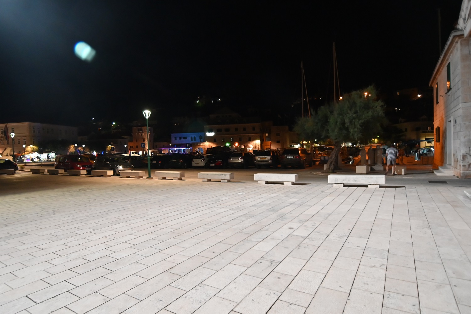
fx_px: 249
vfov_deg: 64.6
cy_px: 157
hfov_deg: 86.9
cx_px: 236
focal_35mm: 19
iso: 1400
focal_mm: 13
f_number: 4
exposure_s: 1/20
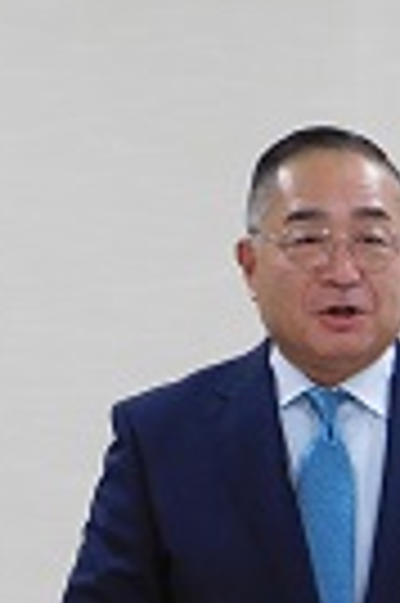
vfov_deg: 9.1
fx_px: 3743
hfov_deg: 6.1
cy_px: 580
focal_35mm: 224
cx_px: 418
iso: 280
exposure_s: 1/30
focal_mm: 14.3
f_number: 4.6
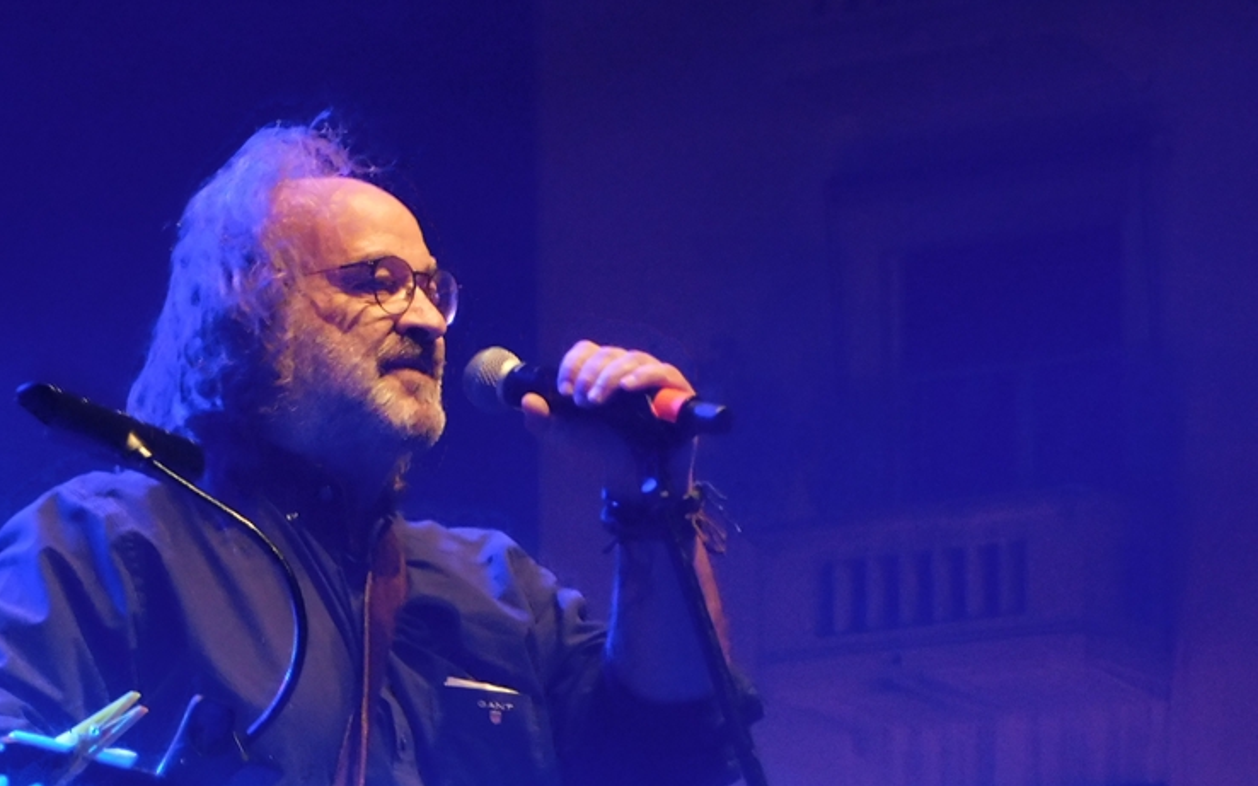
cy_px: 648
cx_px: 378
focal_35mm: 293
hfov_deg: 7.2
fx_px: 10044
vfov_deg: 4.5
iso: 800
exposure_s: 1/30
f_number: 5.3
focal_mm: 30.1
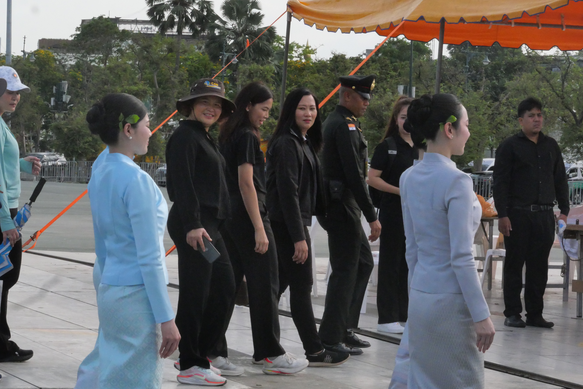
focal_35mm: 137
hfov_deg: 15.0
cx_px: 292
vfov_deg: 10.0
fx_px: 2220
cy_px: 194
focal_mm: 66
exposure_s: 1/1300
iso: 4000
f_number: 22
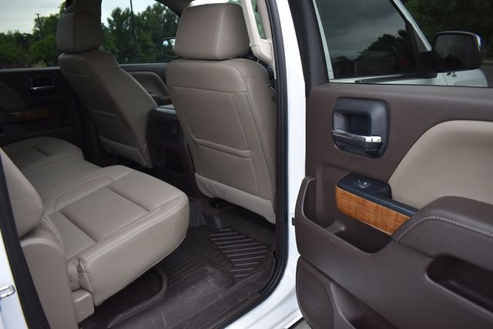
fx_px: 370
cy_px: 164
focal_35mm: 27
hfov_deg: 67.4
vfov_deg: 48.0
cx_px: 246
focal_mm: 18
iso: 400
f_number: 3.5
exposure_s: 1/250
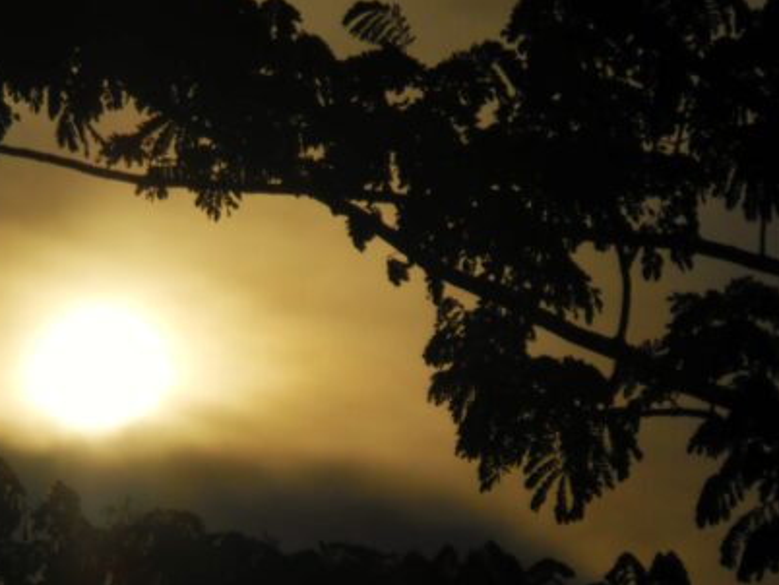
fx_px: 6710
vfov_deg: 5.0
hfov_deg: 6.6
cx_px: 66
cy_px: 354
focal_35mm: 298
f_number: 21
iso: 80
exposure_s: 1/2000
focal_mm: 27.6
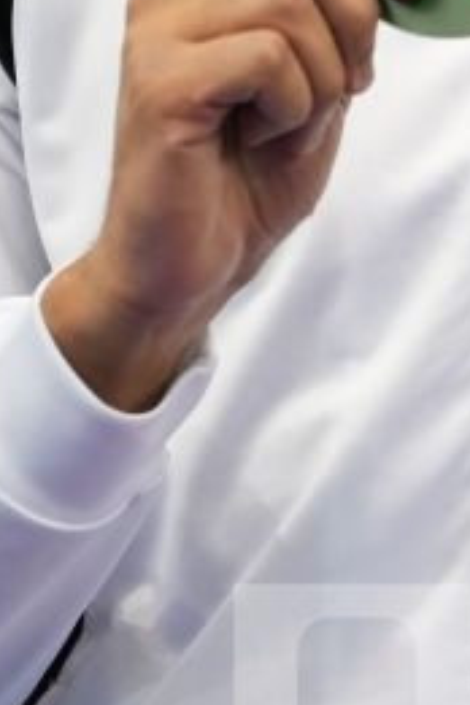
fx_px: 17976
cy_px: -130
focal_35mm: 918
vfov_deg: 2.2
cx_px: 486
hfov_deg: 1.5
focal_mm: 200
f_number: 2.8
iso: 1000
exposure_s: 1/250
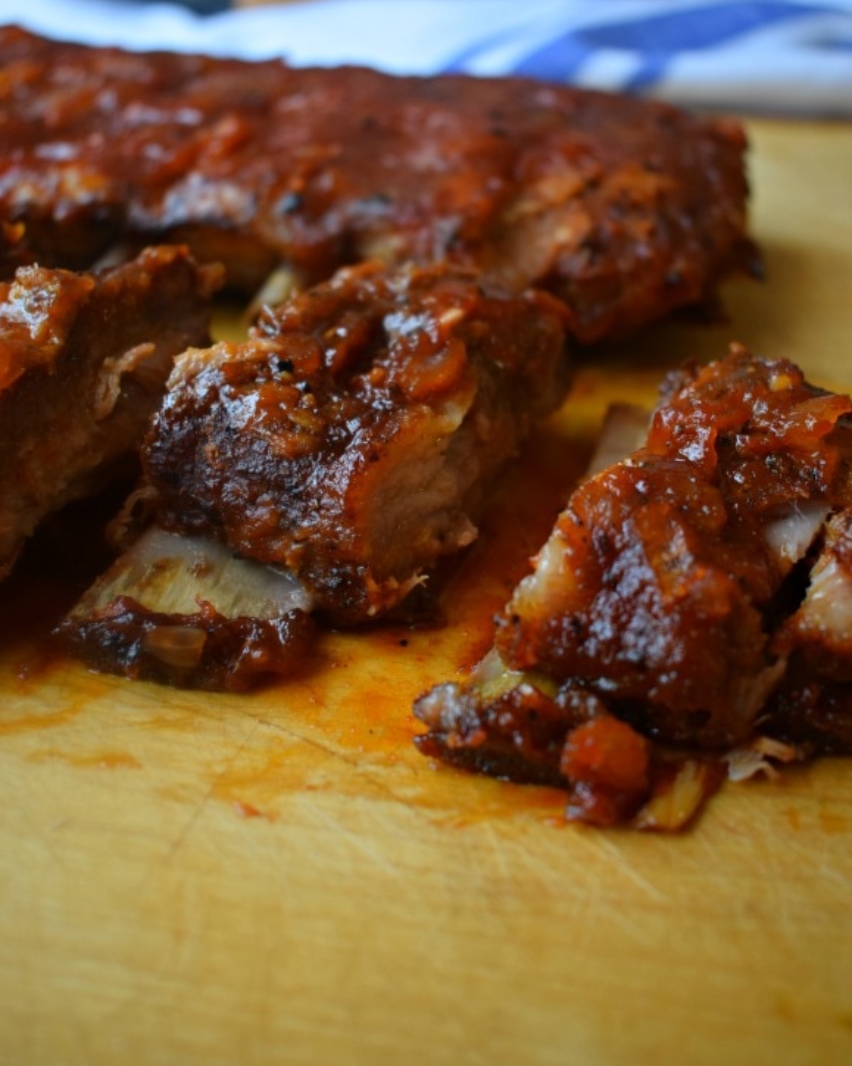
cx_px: 422
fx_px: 1324
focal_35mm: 42
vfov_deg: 43.7
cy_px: 449
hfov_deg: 35.7
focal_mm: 24
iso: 500
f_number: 4
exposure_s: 1/60
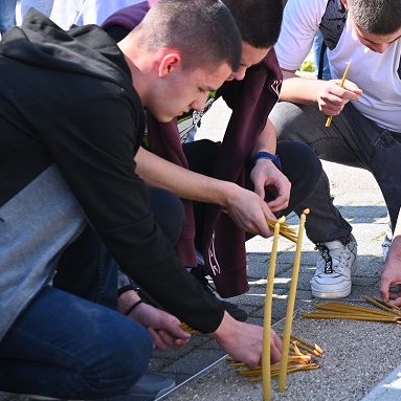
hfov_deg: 15.7
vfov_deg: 15.8
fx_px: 1442
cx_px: 317
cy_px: 132
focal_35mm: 110
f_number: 5.6
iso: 320
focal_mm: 62
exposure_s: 1/500
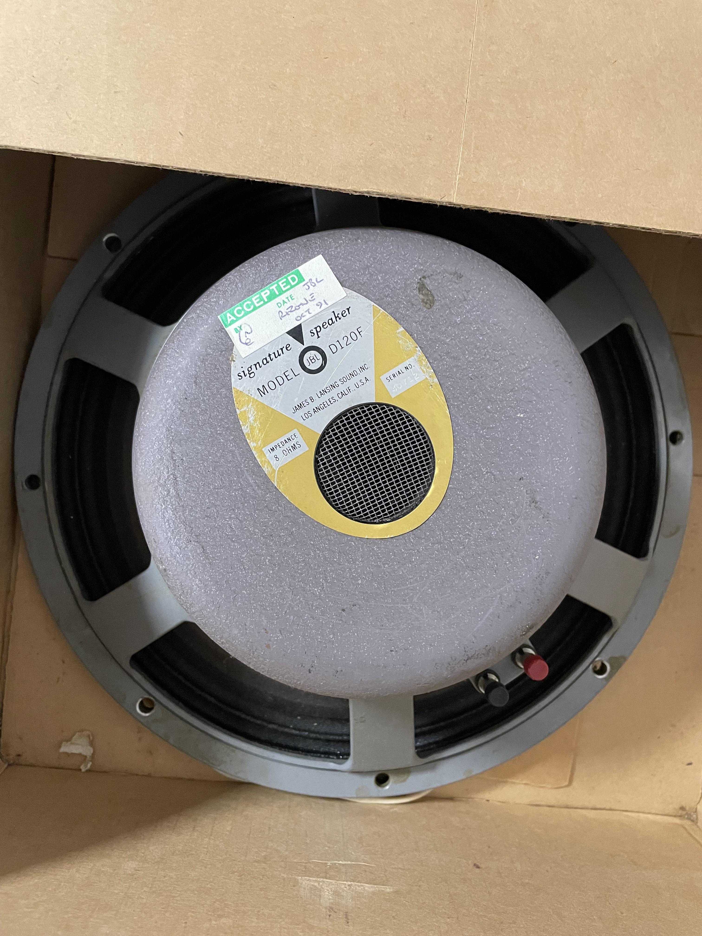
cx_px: 351
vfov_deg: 67.3
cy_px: 468
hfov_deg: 53.1
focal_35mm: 26
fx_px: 703
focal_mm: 4.2
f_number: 1.6
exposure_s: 1/59
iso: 500
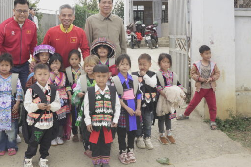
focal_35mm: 52
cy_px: 19
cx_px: 90
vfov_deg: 25.2
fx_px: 362
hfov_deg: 37.9
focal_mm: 26
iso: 400
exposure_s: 1/125
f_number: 9
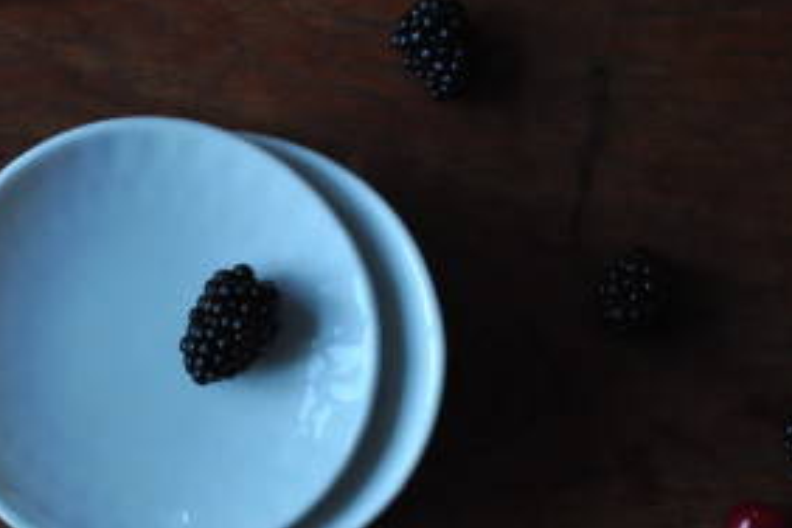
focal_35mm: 122
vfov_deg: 11.2
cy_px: 327
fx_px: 2684
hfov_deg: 16.7
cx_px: 216
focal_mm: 50
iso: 1000
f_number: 4.8
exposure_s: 1/20
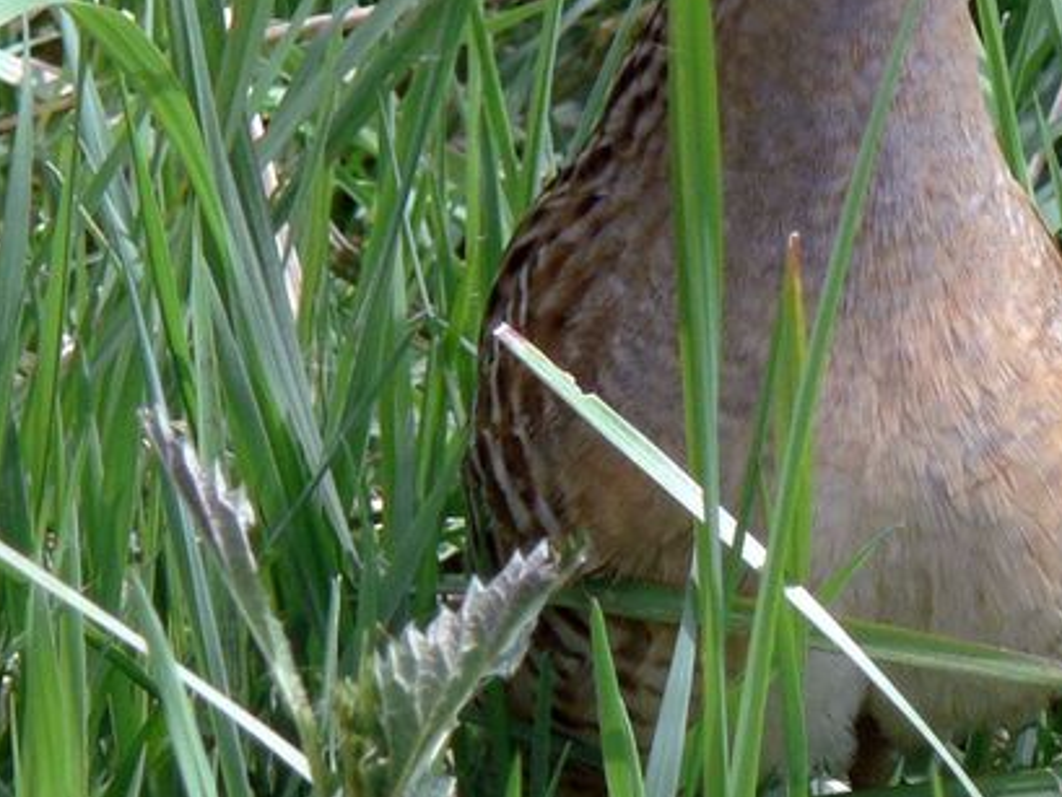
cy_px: 184
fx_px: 40110
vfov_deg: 1.1
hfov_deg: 1.5
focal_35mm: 1307
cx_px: 852
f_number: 5.6
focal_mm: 88.8
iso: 80
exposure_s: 1/320
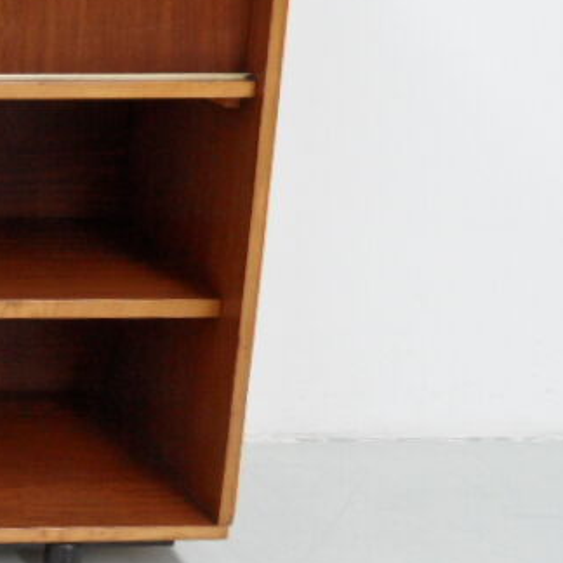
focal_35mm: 67
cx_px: -316
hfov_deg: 21.1
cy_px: 113
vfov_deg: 25.3
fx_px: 1233
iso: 120
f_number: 3.2
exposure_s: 1/30
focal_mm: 3.9
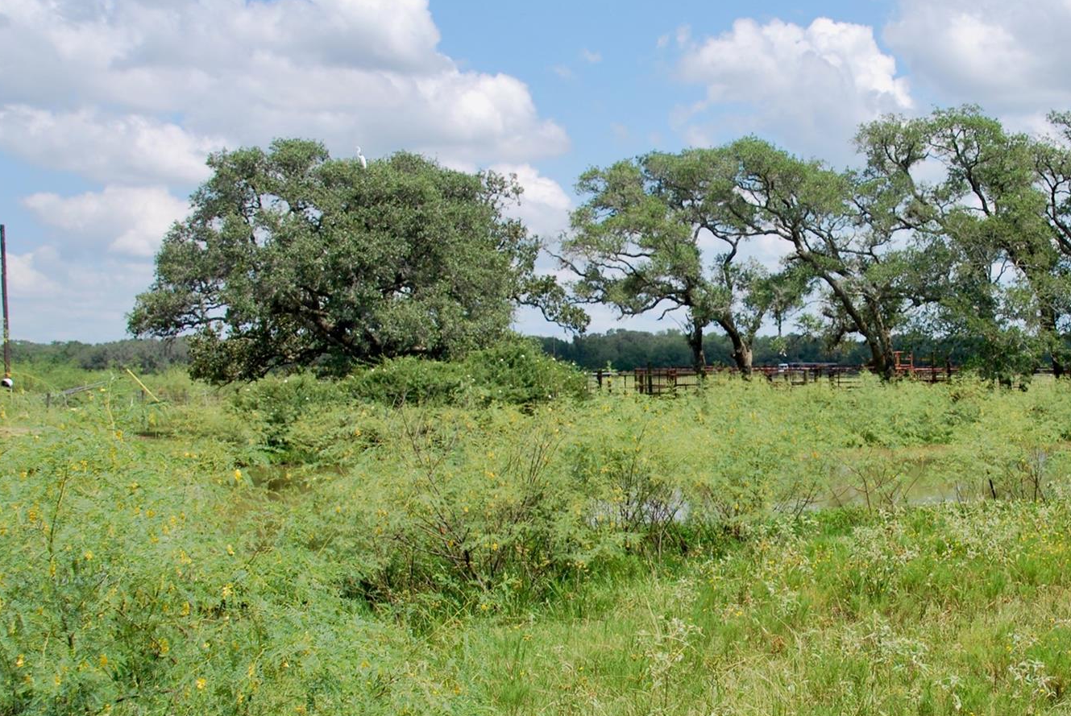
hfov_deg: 33.9
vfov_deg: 23.5
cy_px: 342
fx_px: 1720
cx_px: 791
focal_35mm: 58
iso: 100
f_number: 8
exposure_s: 1/250
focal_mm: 25
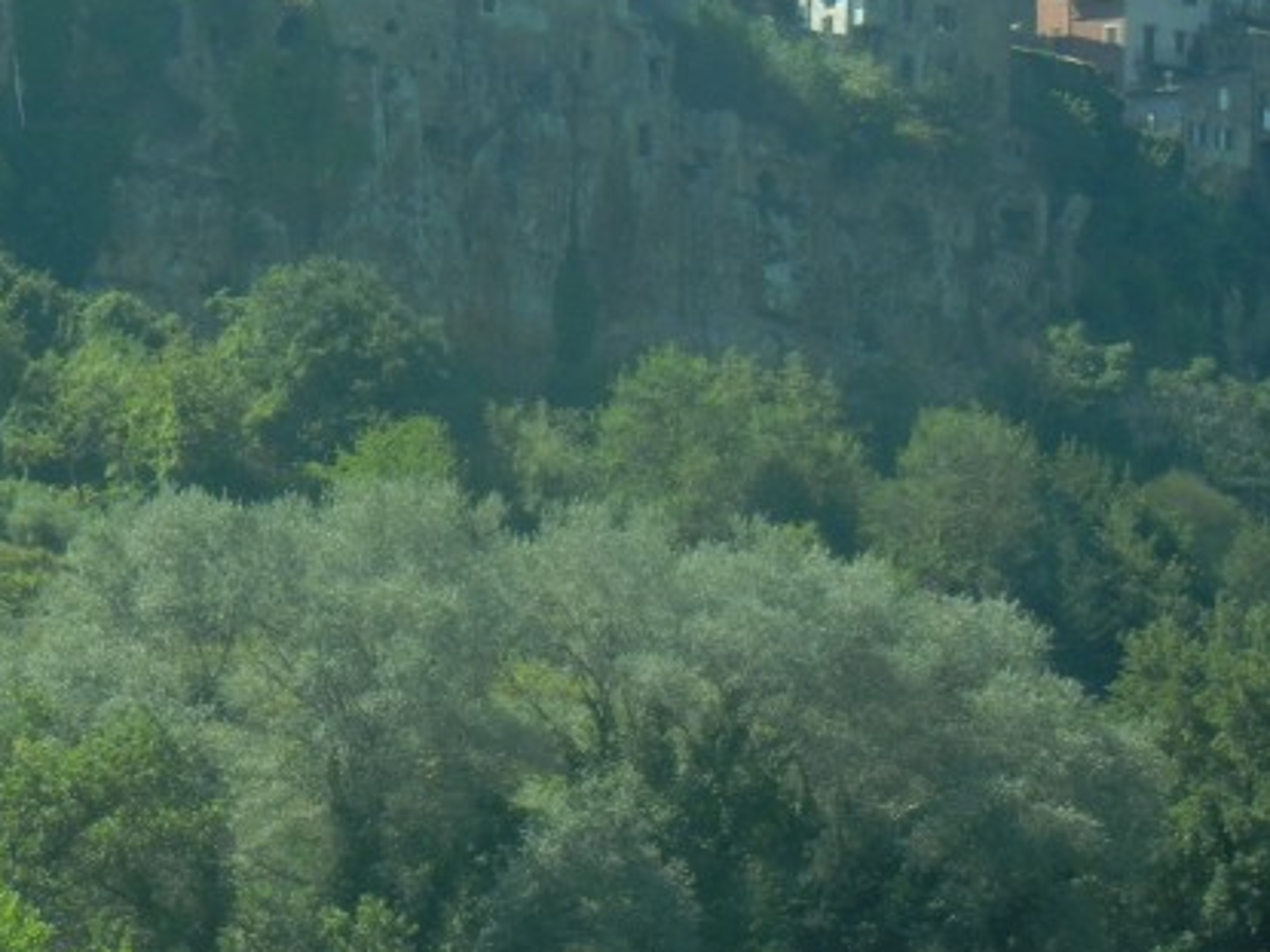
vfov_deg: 7.8
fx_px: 6969
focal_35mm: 190
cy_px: 358
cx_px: -217
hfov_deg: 10.3
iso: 160
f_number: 4.3
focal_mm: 13.9
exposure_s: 1/547
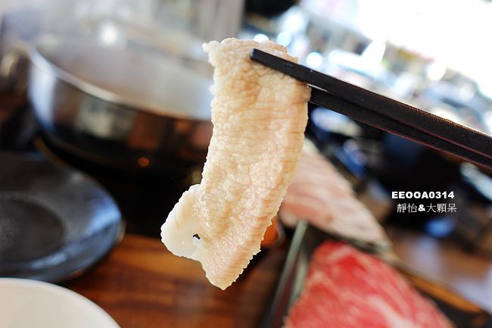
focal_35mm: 28
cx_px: 246
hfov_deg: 65.5
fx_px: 383
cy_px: 164
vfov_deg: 46.4
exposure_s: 1/50
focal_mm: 10.24
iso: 125
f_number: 2.8
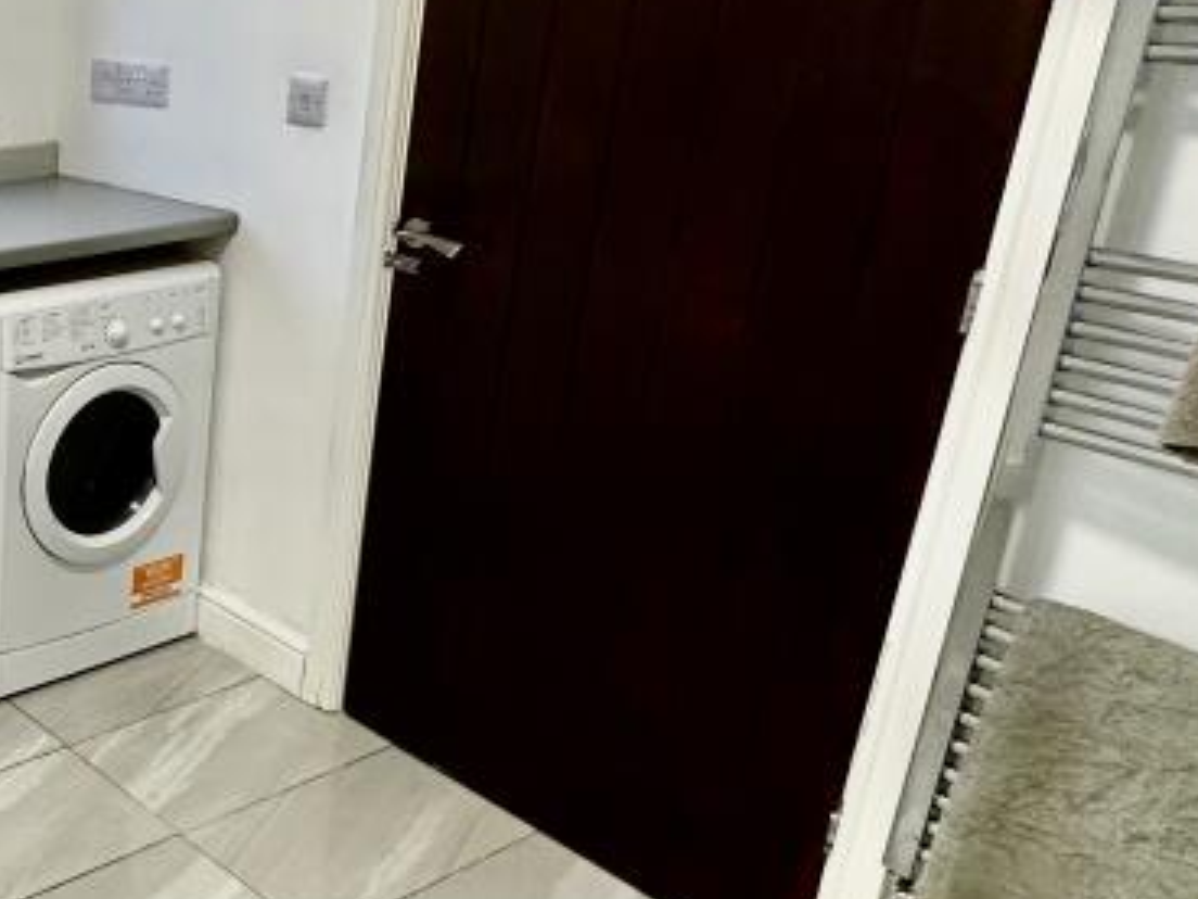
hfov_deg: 38.3
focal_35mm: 39
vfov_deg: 36.7
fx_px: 1350
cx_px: -166
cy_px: 371
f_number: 2.2
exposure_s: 1/100
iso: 200
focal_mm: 2.22
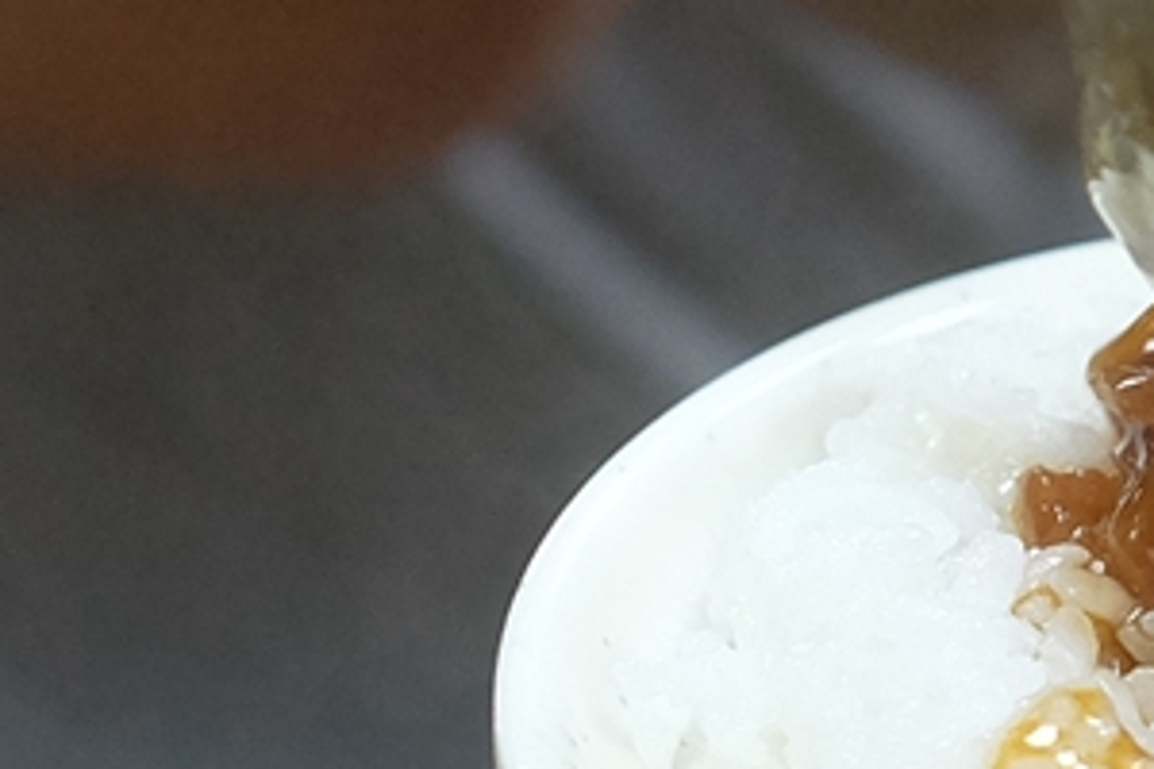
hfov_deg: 17.9
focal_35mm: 105
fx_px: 3366
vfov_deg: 12.9
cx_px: 1604
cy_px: 681
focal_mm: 23
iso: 2000
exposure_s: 1/210
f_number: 2.5
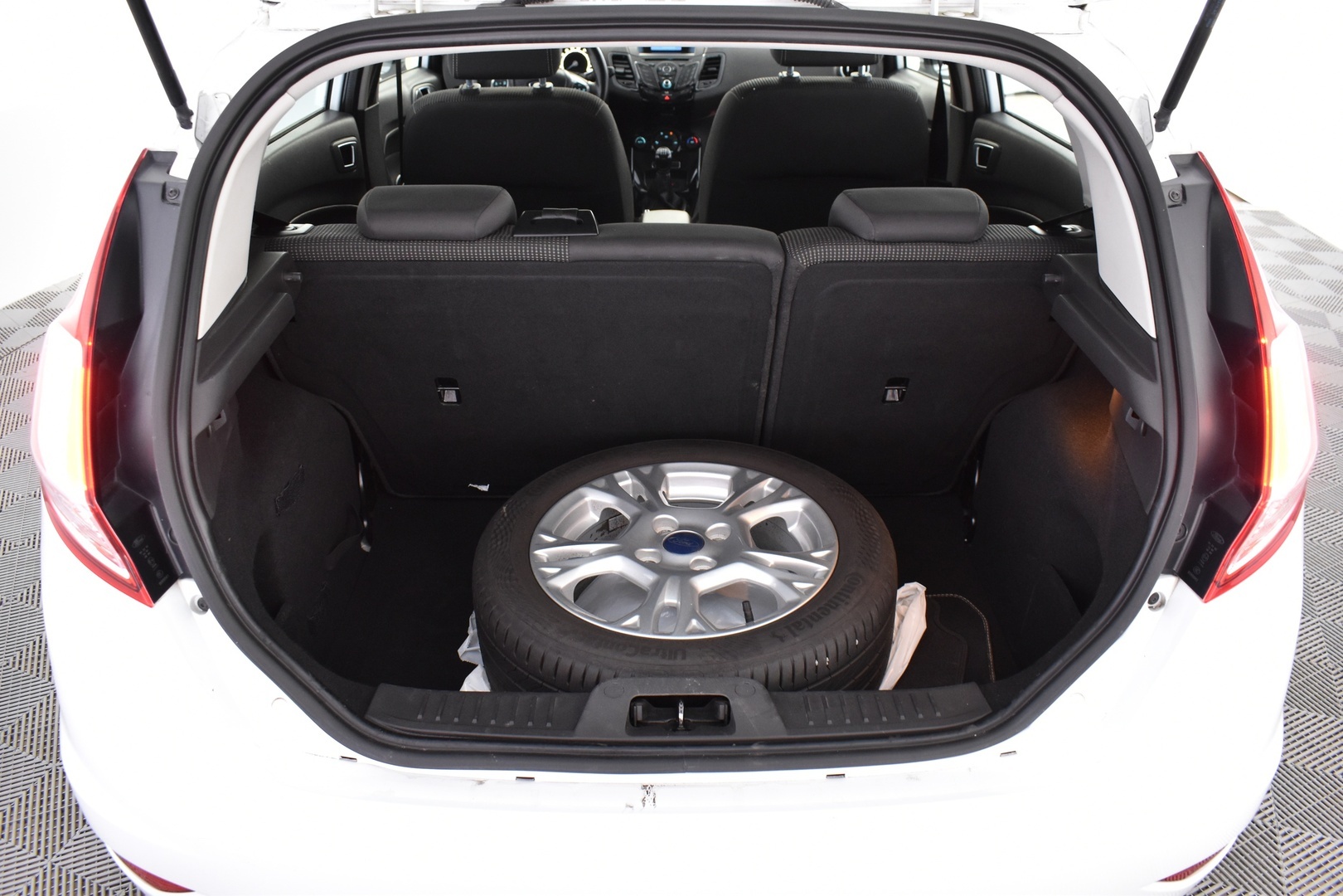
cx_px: 672
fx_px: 1007
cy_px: 448
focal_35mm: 27
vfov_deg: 47.9
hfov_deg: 67.4
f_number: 5
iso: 1250
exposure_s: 1/10
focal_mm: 18
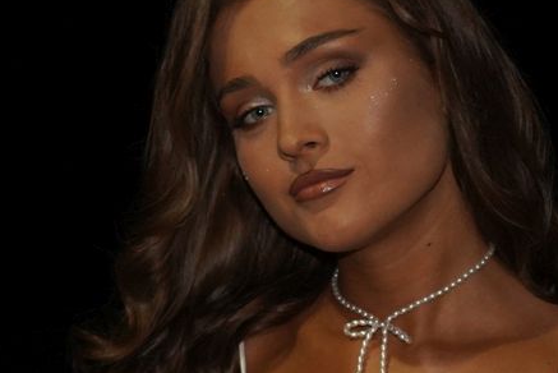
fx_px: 3707
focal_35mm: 239
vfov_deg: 5.7
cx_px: 430
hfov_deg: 8.6
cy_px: 336
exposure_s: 1/250
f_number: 4
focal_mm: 58
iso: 1600
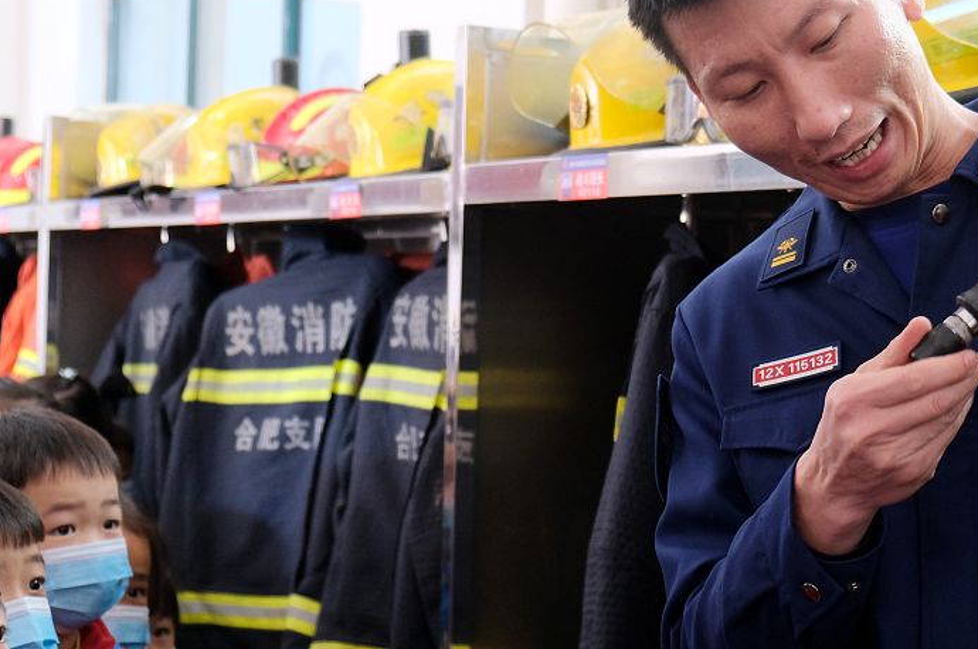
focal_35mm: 73
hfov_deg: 27.7
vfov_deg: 18.6
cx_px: 577
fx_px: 1980
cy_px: 374
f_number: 3.2
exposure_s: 1/60
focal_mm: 27.7
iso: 1250
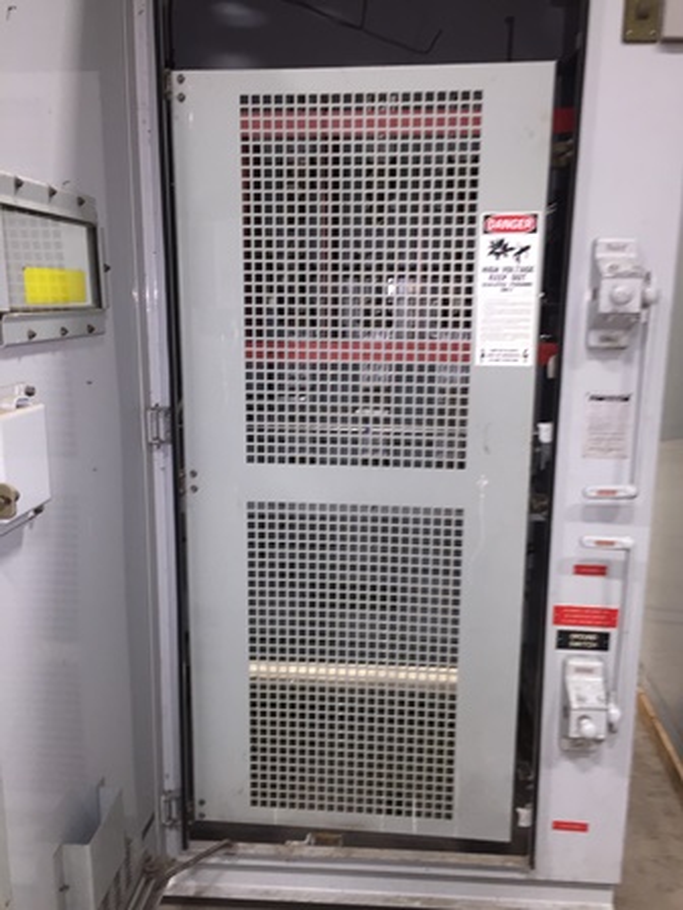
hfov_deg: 48.2
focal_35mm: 29
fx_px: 763
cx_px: 342
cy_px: 455
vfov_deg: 61.7
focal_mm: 4.15
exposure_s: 1/17
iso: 100
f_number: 2.2
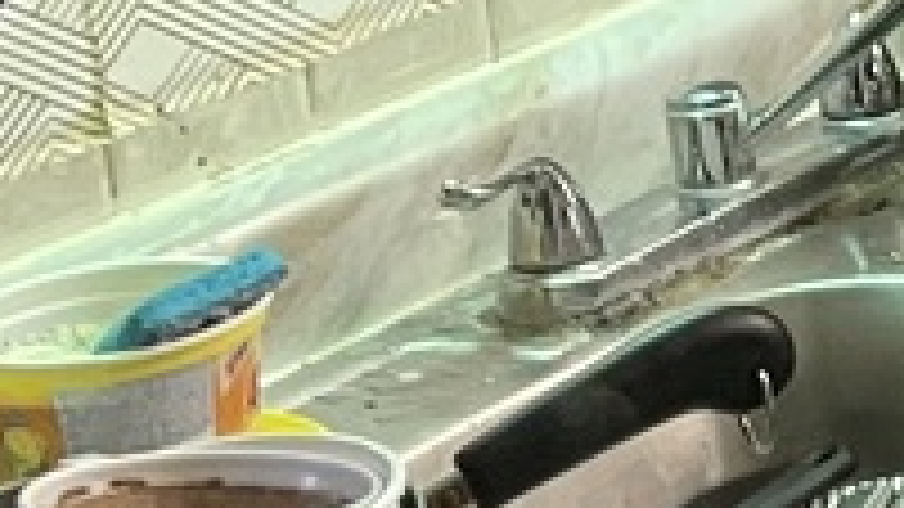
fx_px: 4674
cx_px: 2370
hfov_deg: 9.5
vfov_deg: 6.2
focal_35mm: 195
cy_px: -234
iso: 250
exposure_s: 1/60
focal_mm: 5.1
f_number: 1.6
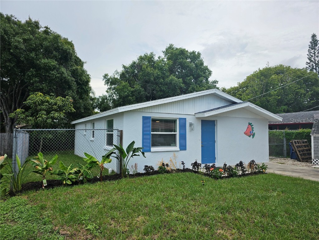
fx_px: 212
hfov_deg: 73.9
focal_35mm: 23
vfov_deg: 58.9
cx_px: 160
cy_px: 120
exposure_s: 1/919
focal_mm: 6.3
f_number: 1.7
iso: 10
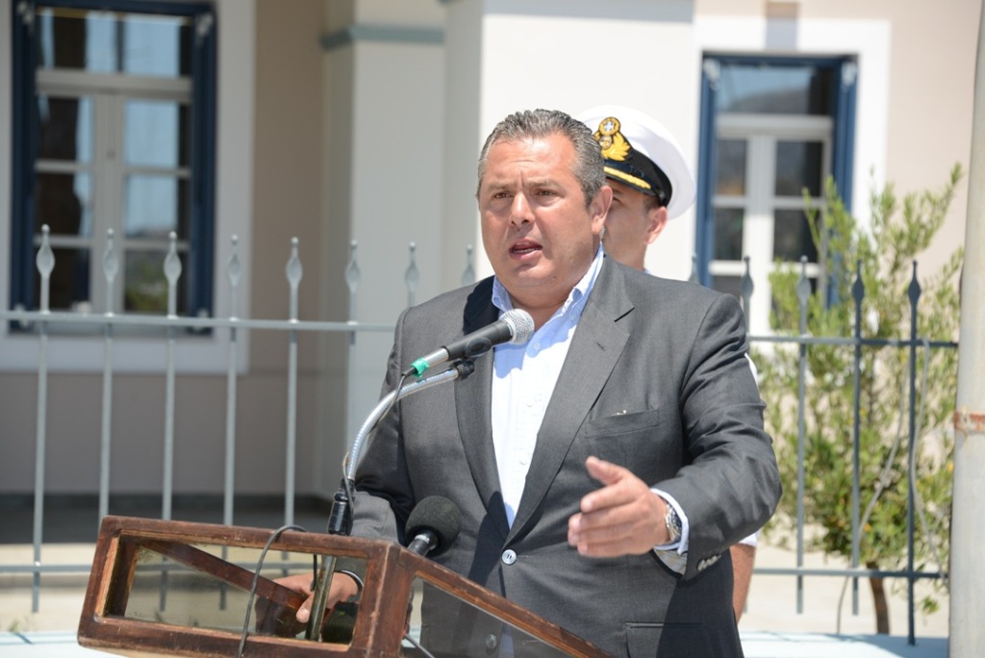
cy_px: 329
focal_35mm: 135
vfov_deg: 10.2
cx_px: 492
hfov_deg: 15.2
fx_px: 3696
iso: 100
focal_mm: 135
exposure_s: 1/250
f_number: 6.3
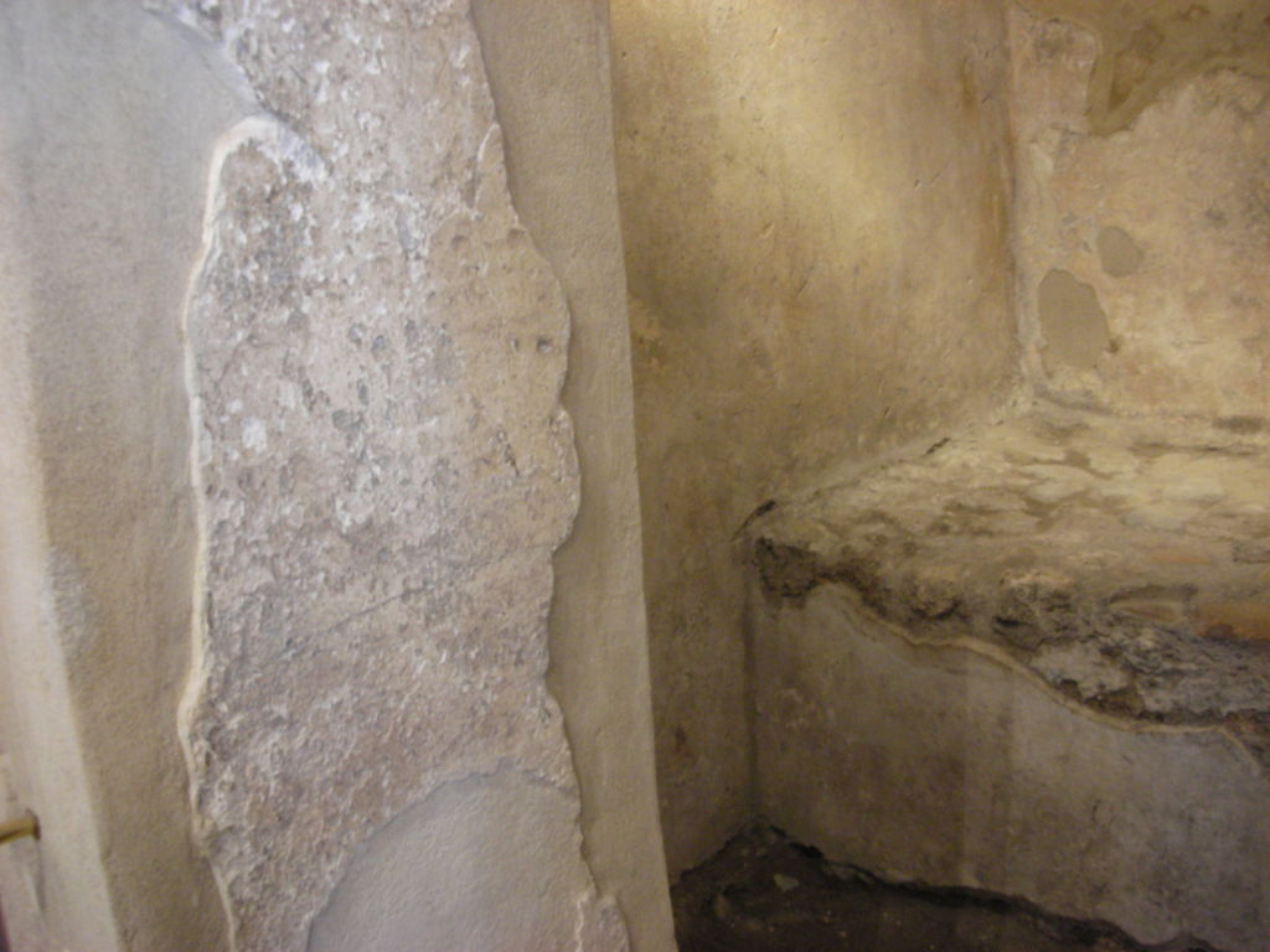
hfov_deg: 52.6
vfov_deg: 40.7
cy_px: 476
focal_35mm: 35
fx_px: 1284
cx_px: 635
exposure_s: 1/1.7
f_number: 3
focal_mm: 5.8
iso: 200
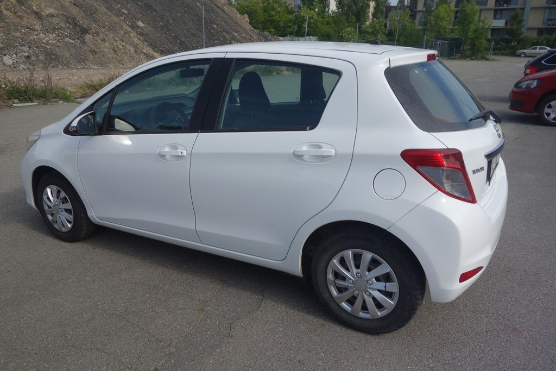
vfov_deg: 46.4
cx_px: 278
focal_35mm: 28
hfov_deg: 65.5
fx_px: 432
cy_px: 186
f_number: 4
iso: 125
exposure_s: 1/1000
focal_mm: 10.4
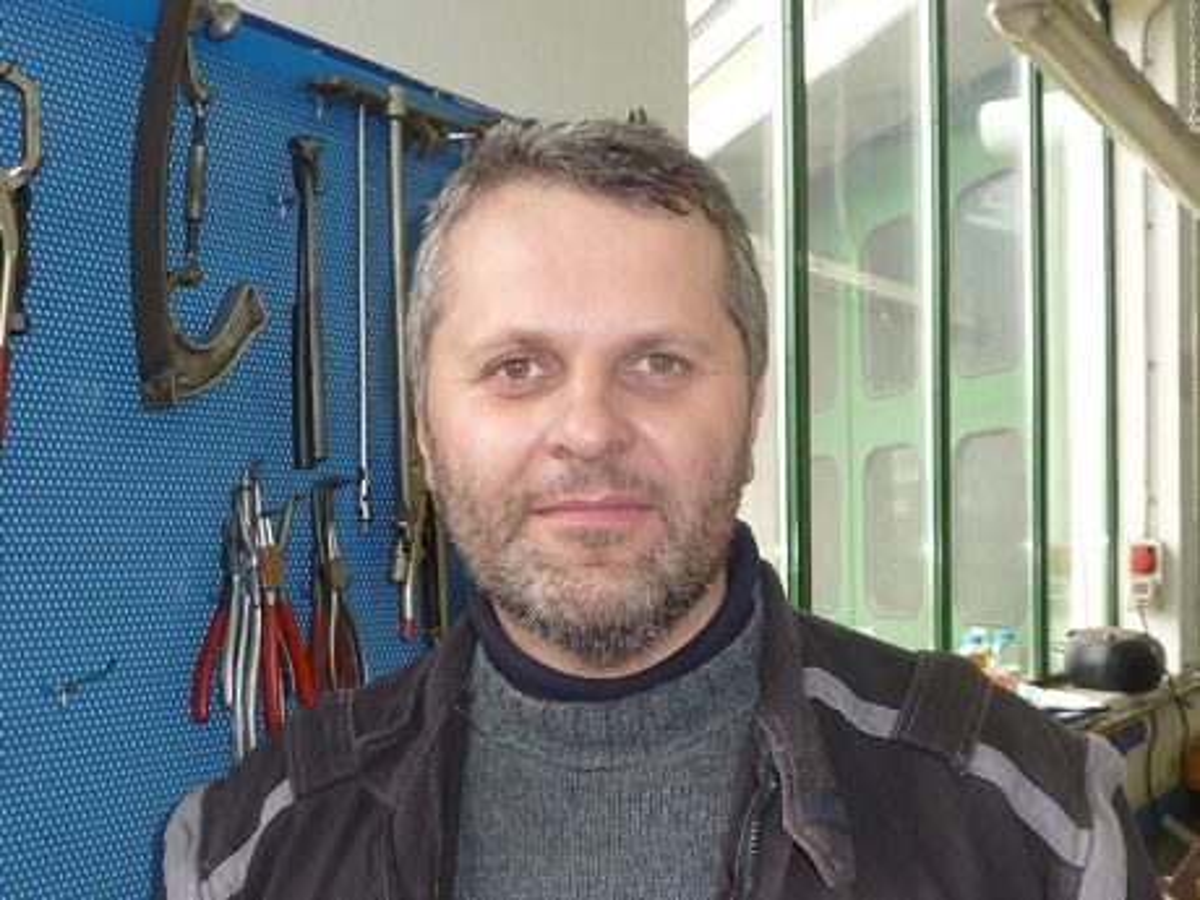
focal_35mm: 25
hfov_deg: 69.4
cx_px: 600
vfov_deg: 54.9
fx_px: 867
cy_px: 450
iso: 80
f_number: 3.3
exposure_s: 1/30
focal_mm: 4.1
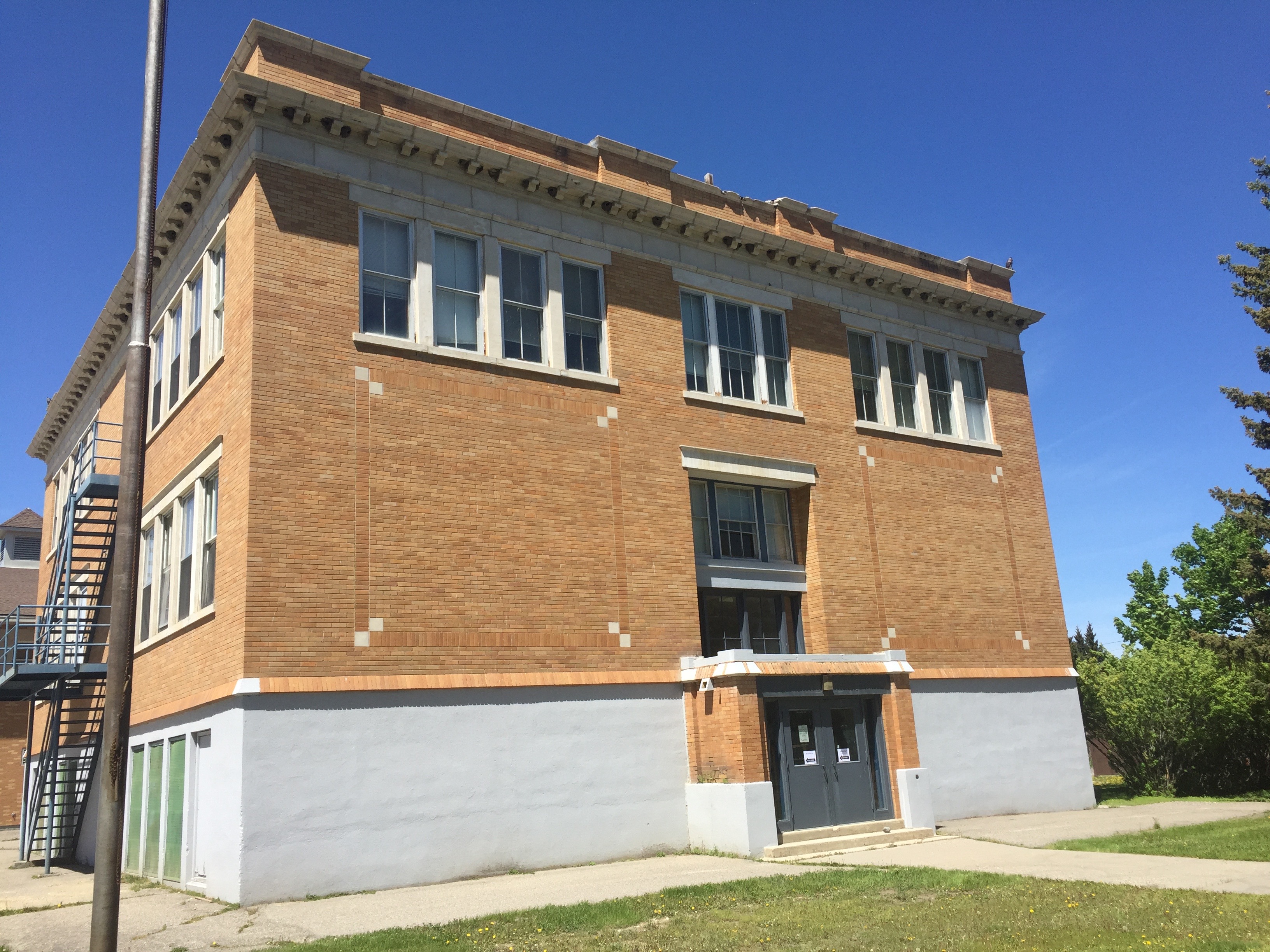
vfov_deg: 48.2
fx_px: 1064
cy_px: 476
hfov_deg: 61.7
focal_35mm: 29
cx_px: 635
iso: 32
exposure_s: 1/1883
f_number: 2.2
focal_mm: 4.15
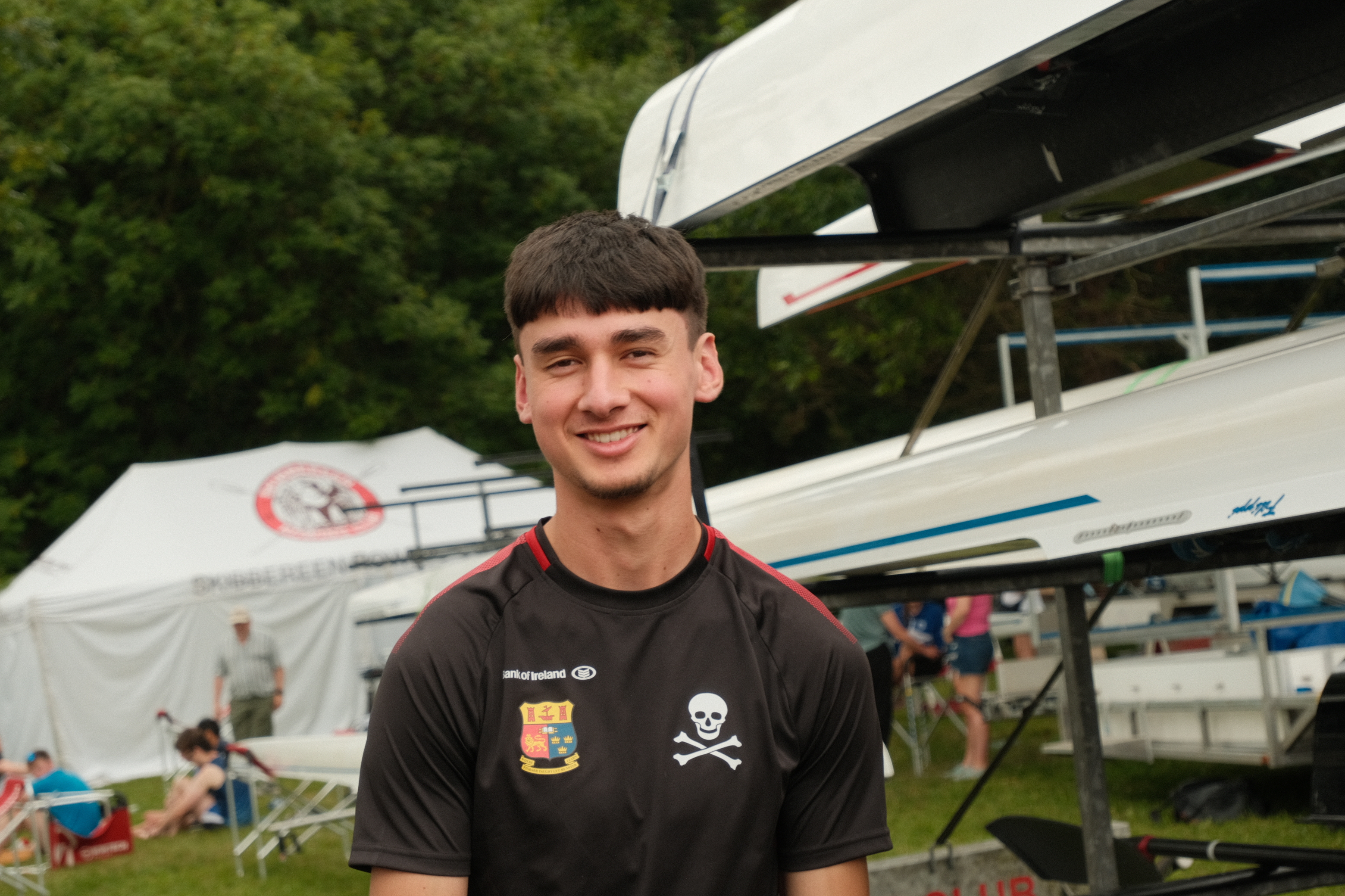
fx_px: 2540
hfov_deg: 29.7
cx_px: 672
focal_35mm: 68
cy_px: 448
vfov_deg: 20.0
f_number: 5.6
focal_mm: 45
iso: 320
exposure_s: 1/210
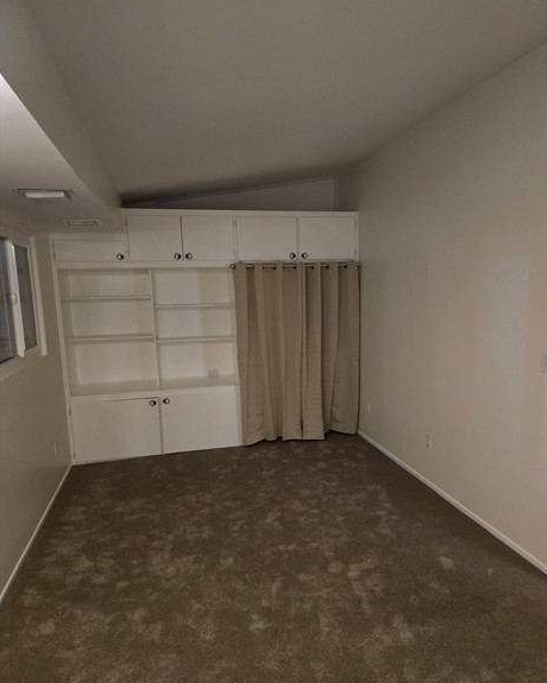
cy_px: 366
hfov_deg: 56.8
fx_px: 506
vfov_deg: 68.0
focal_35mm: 25
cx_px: 283
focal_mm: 6.3
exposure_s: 1/48.1
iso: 1250
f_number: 1.7
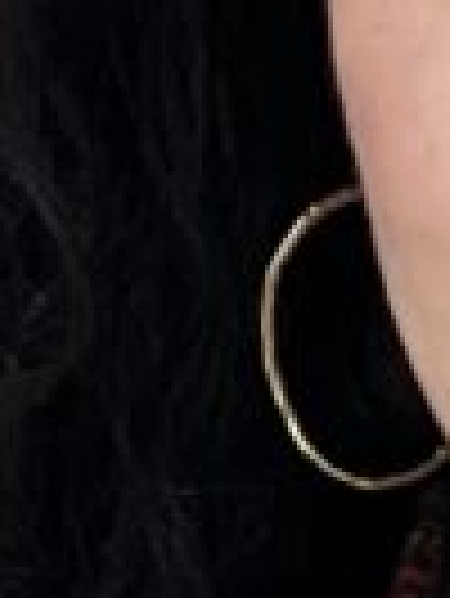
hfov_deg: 2.5
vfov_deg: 3.3
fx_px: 10279
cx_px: 850
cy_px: 634
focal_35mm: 594
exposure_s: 1/60
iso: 125
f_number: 2.8
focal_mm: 9
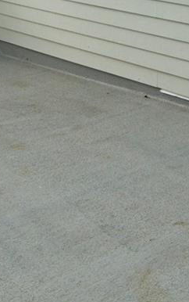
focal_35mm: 81
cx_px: 263
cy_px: -92
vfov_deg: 22.7
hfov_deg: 15.2
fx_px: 666
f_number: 11
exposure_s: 1/30
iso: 250
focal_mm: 10
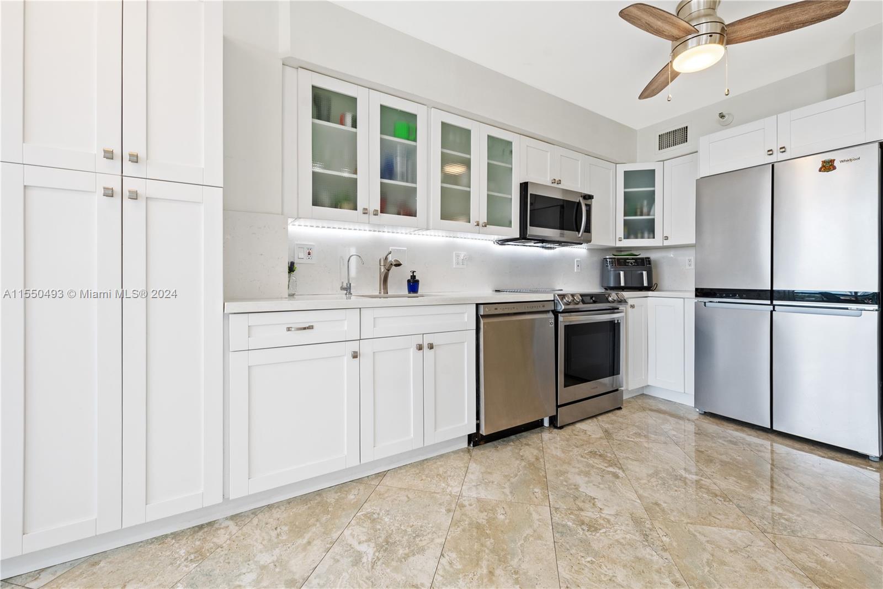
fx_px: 343
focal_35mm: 14
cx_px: 442
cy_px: 294
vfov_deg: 81.2
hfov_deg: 104.2
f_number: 8
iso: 200
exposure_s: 1/20
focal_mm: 14
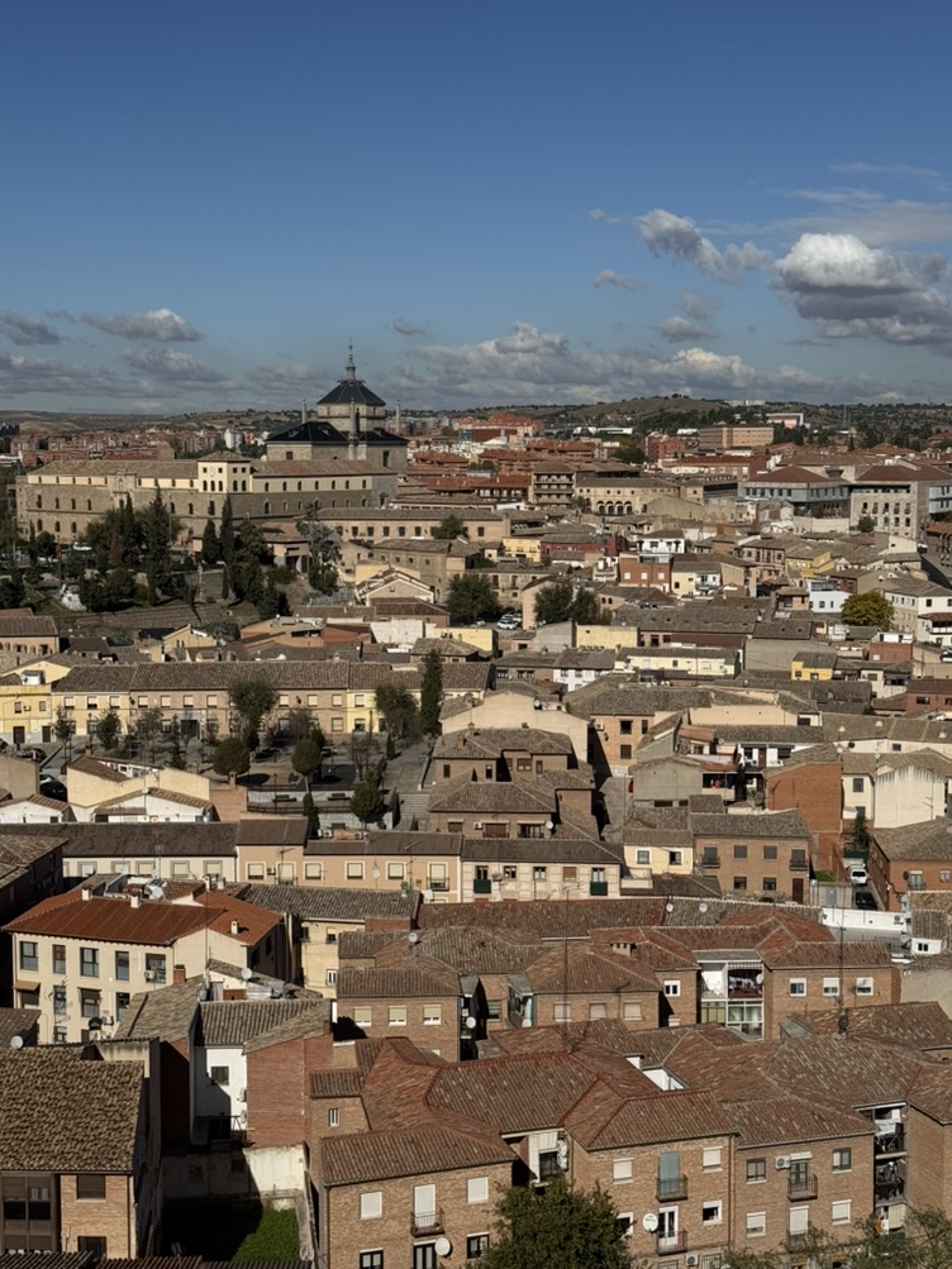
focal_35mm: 49
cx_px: 472
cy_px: 631
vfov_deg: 38.9
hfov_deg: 29.7
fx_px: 1797
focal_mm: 6.76
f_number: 1.78
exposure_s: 1/12500
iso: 64
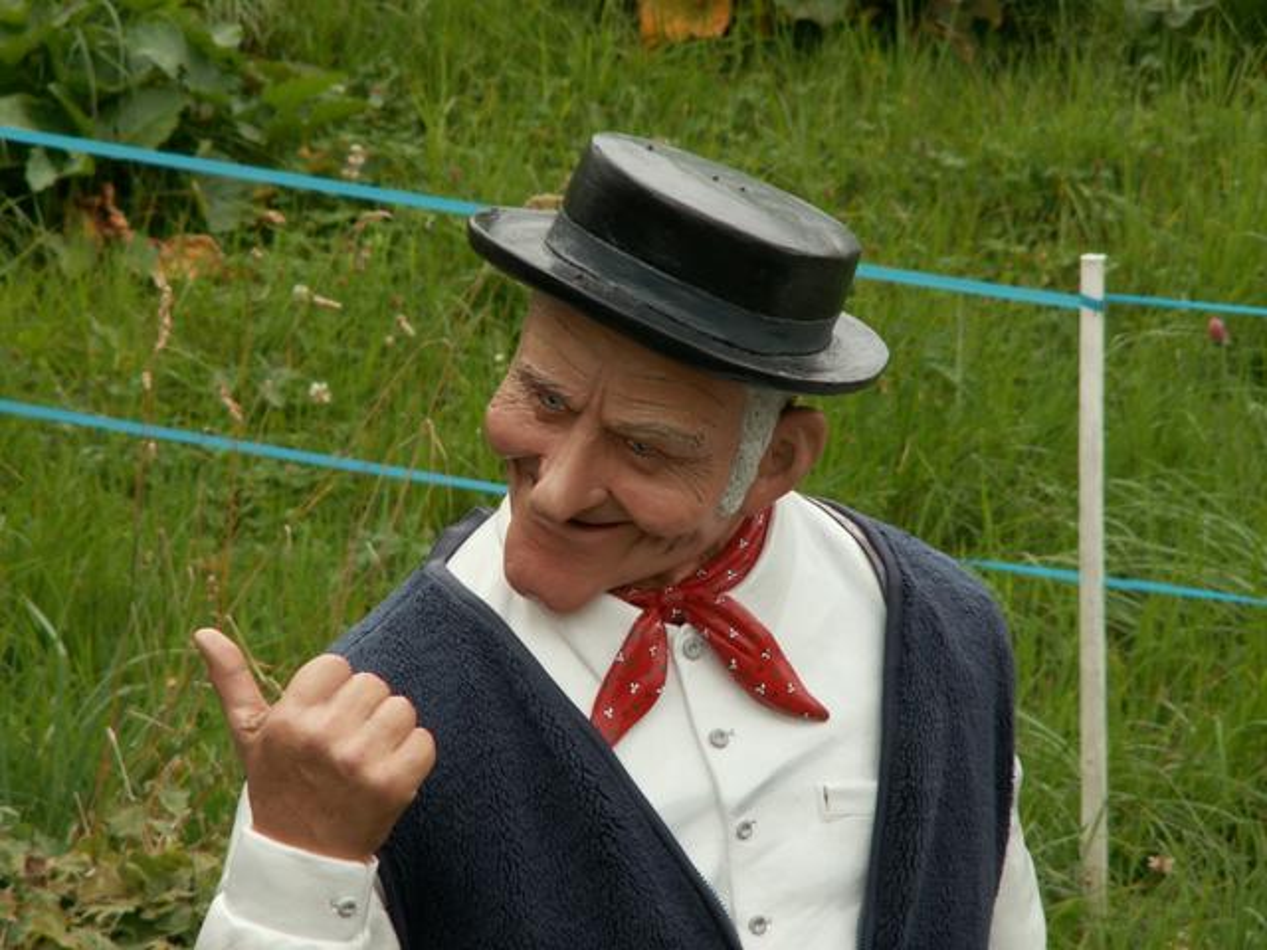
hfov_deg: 8.8
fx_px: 8199
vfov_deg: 6.6
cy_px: 475
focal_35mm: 224
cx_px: 634
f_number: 4
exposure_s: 1/160
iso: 50
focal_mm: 36.75
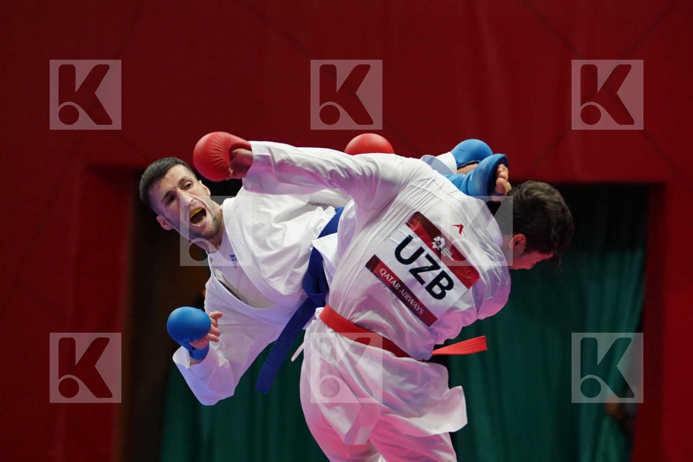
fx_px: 6294
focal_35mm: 327
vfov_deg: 4.2
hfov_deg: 6.3
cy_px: 231
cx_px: 346
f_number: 4
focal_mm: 218
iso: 3200
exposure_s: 1/1000
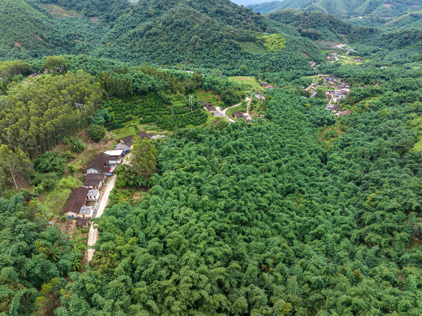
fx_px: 292
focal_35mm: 24
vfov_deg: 56.8
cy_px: 158
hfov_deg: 71.6
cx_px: 211
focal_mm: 12.29
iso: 200
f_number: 8
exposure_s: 1/120
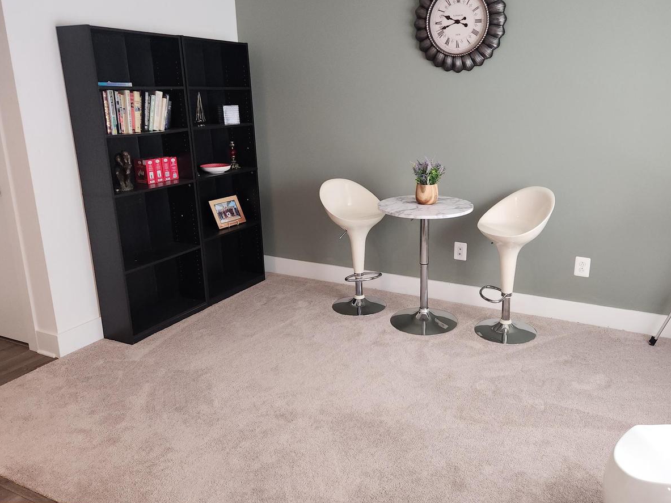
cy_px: 231
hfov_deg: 63.0
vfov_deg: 49.7
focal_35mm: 28
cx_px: 398
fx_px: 543
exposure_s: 1/40
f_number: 1.8
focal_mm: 5.4
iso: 100
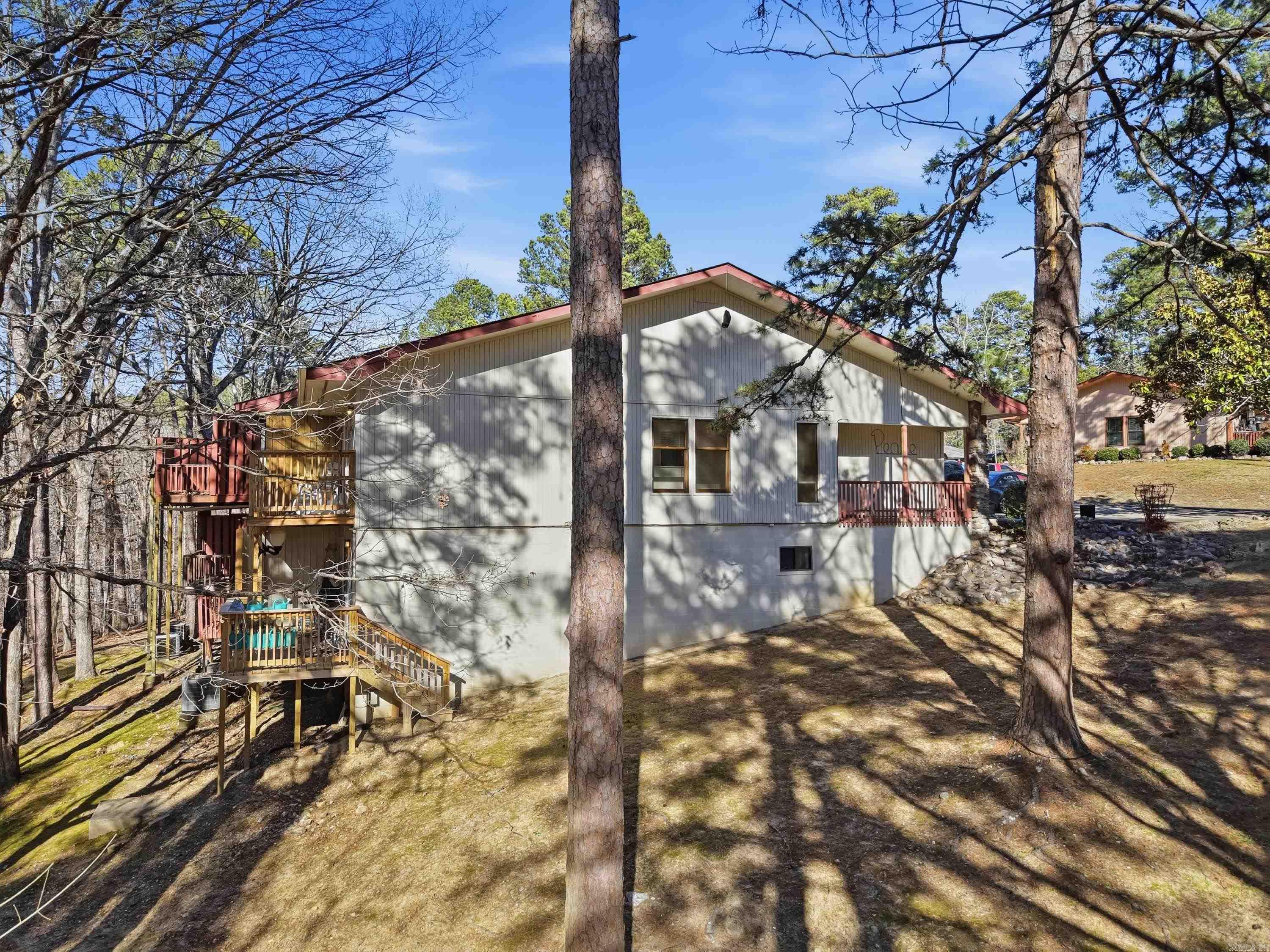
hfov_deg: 71.6
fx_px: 881
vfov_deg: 56.8
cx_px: 635
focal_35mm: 24
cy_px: 476
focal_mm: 8.7
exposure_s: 1/4000
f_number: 1.8
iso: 260
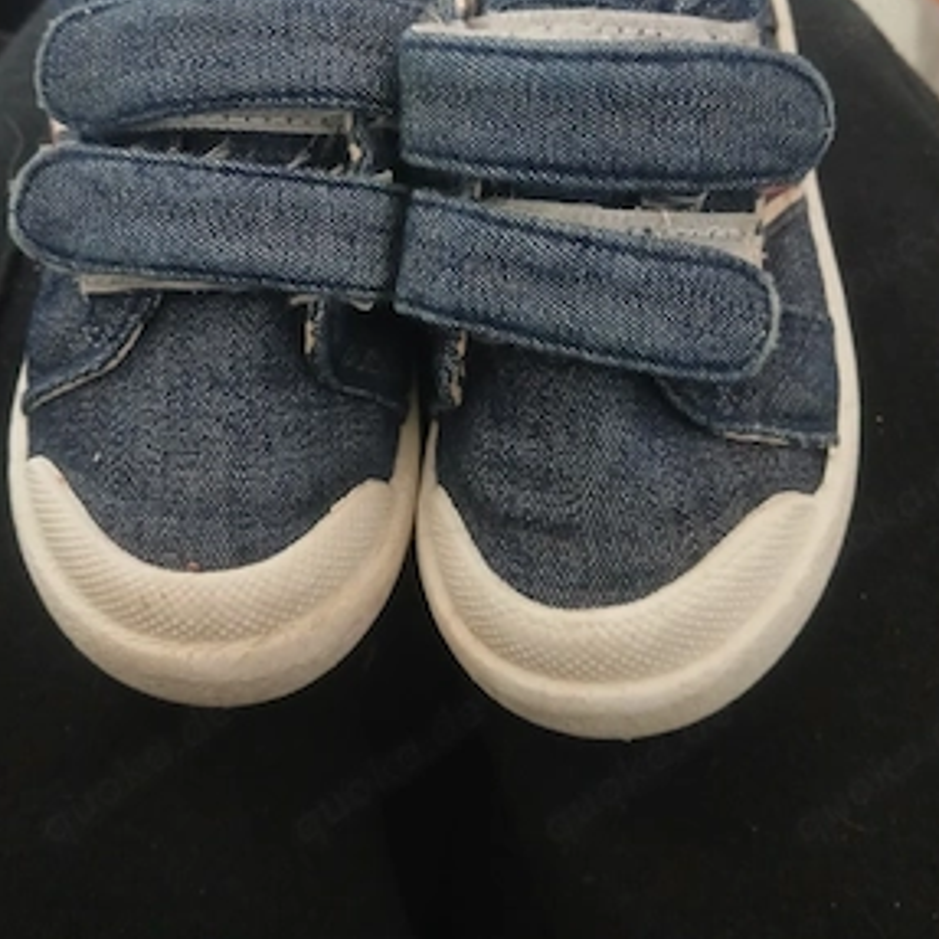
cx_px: 458
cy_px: 294
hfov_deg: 51.1
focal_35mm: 32
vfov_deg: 50.0
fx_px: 982
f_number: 1.8
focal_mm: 3.98
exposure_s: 1/20
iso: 800
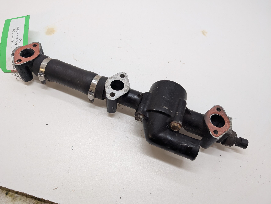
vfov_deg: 56.9
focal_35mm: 24
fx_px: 188
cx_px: 136
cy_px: 102
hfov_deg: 71.5
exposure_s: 1/64.3
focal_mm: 6.9
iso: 110
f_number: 1.68
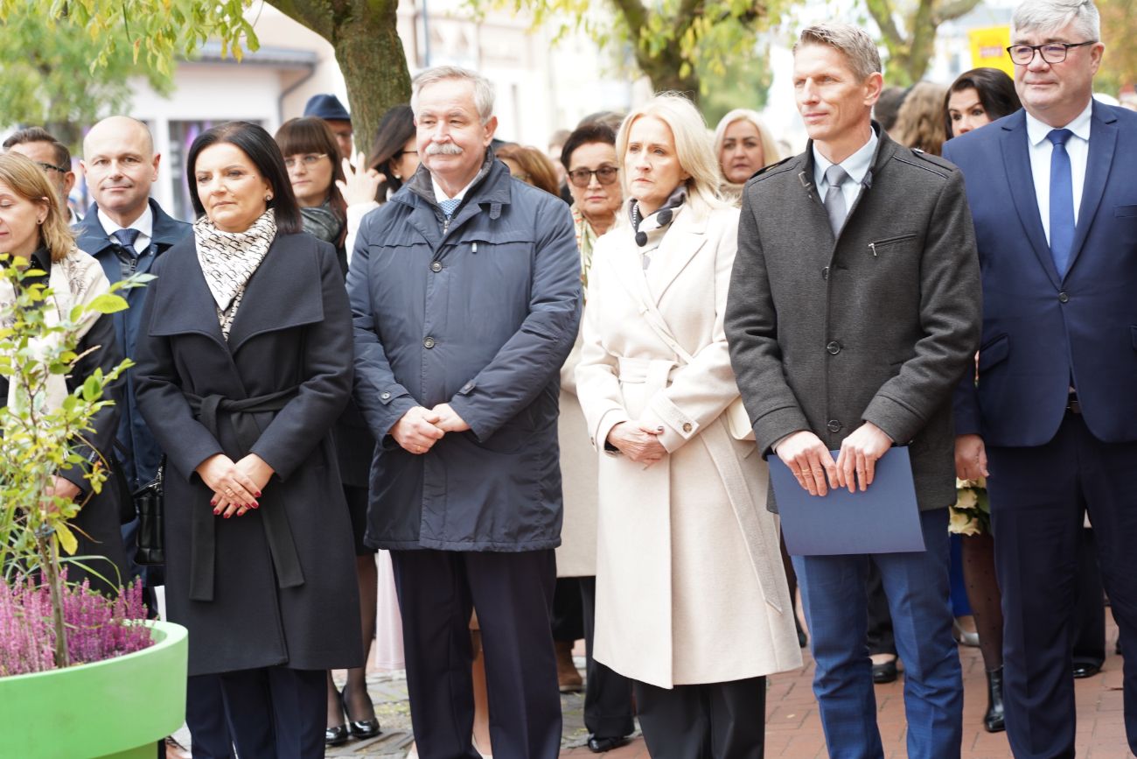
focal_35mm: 105
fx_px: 3316
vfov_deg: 13.0
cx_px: 568
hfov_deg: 19.5
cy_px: 380
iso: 320
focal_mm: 105
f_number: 4
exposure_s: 1/100
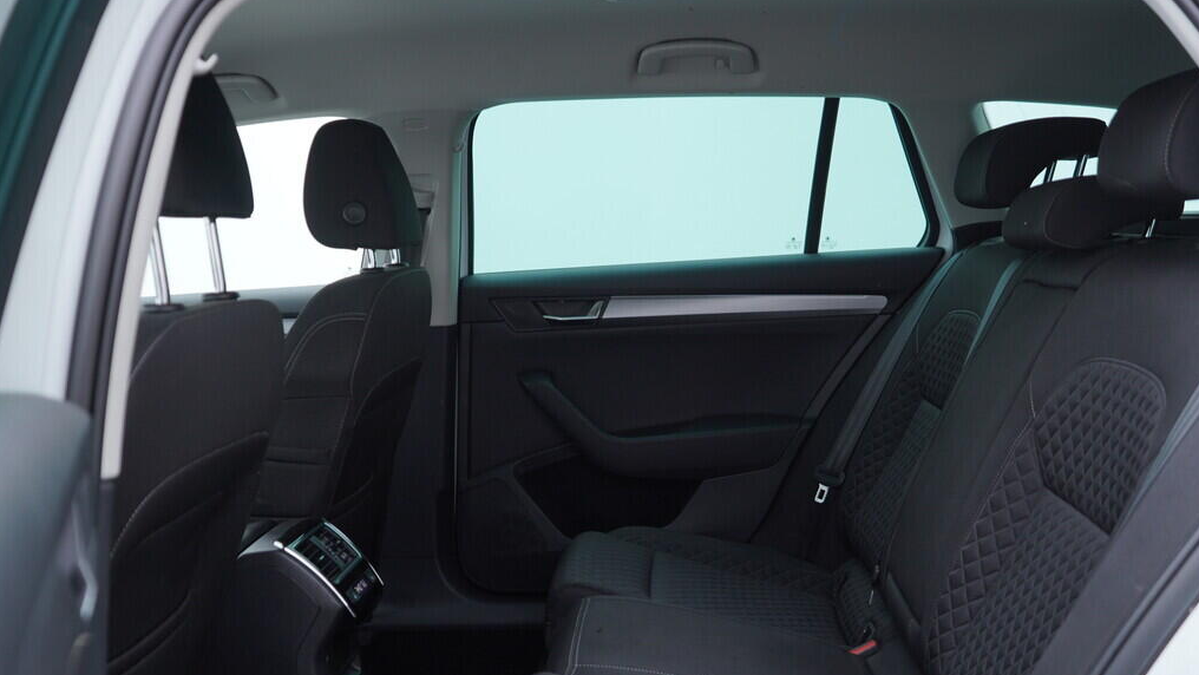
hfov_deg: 52.8
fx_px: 1208
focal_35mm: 38
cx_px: 600
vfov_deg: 31.2
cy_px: 359
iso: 125
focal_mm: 24
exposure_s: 1/40
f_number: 2.8
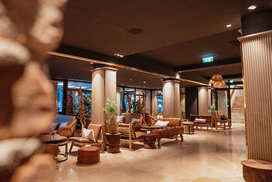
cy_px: 91
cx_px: 136
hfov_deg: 73.7
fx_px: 181
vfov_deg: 53.2
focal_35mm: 24
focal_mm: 24
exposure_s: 1/125
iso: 1000
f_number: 2.8
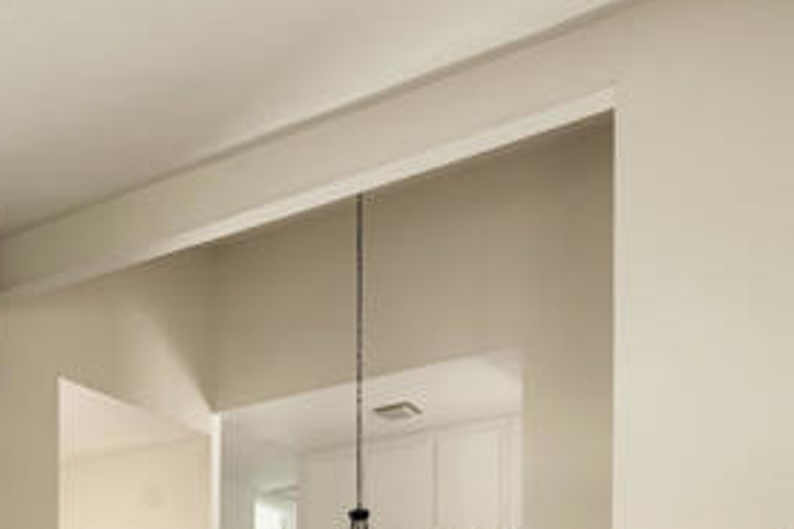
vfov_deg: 14.3
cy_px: 818
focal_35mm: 89
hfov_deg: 22.3
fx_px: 1963
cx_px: 81
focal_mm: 24
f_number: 10
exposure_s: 1/1.25
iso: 64
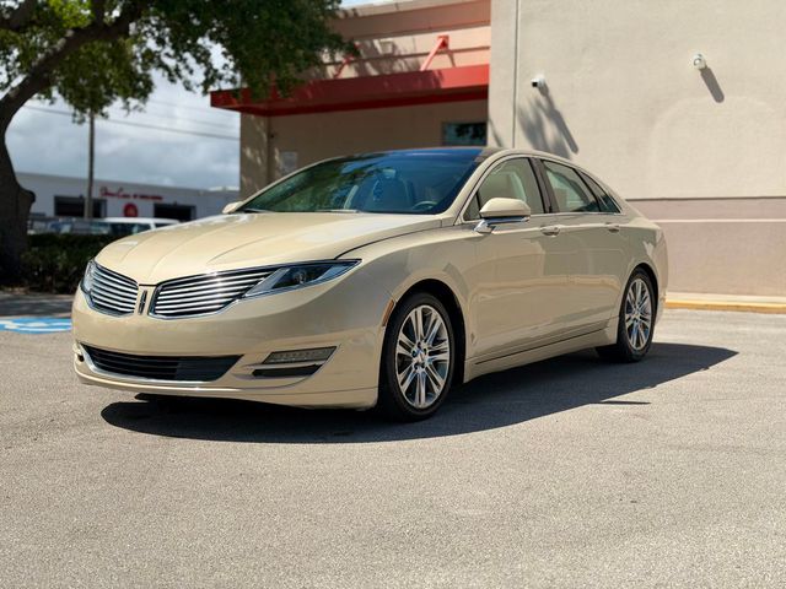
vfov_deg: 30.3
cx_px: 393
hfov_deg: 39.7
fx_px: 1090
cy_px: 294
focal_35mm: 48
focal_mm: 6.76
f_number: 1.78
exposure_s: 1/7143
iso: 80
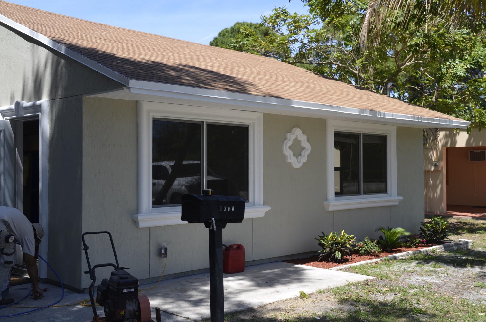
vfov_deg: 32.9
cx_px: 243
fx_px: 546
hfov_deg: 48.0
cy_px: 161
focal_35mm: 40
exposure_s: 1/250
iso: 140
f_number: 8
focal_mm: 27
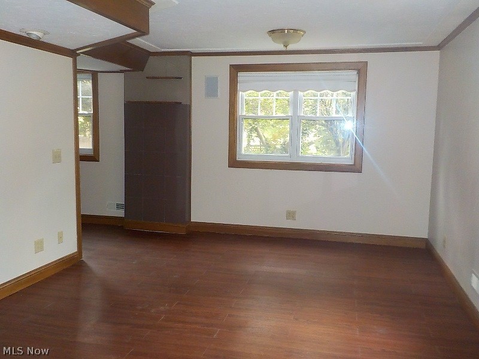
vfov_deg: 46.8
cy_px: 180
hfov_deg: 60.0
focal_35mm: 30
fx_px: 415
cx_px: 240
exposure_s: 1/30
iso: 280
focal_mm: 4.1
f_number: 3.3
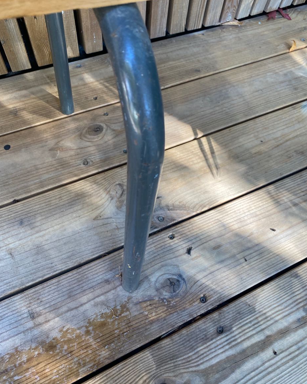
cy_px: 179
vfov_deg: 62.1
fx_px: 318
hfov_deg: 51.5
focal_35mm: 28
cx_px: 157
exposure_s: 1/121
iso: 100
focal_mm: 4.25
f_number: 1.8
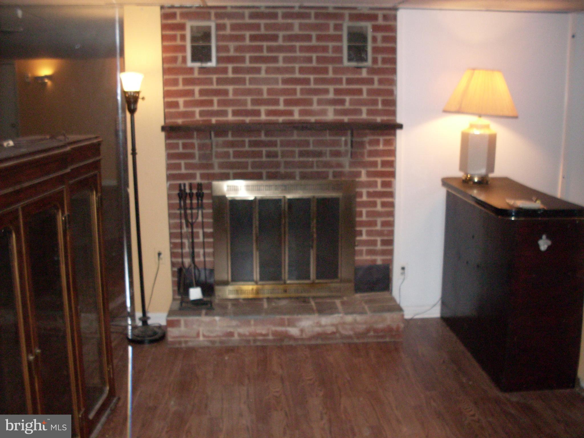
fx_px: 641
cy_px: 219
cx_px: 292
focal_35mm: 38
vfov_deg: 37.7
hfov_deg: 49.0
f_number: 2.8
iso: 200
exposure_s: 1/45
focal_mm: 6.3
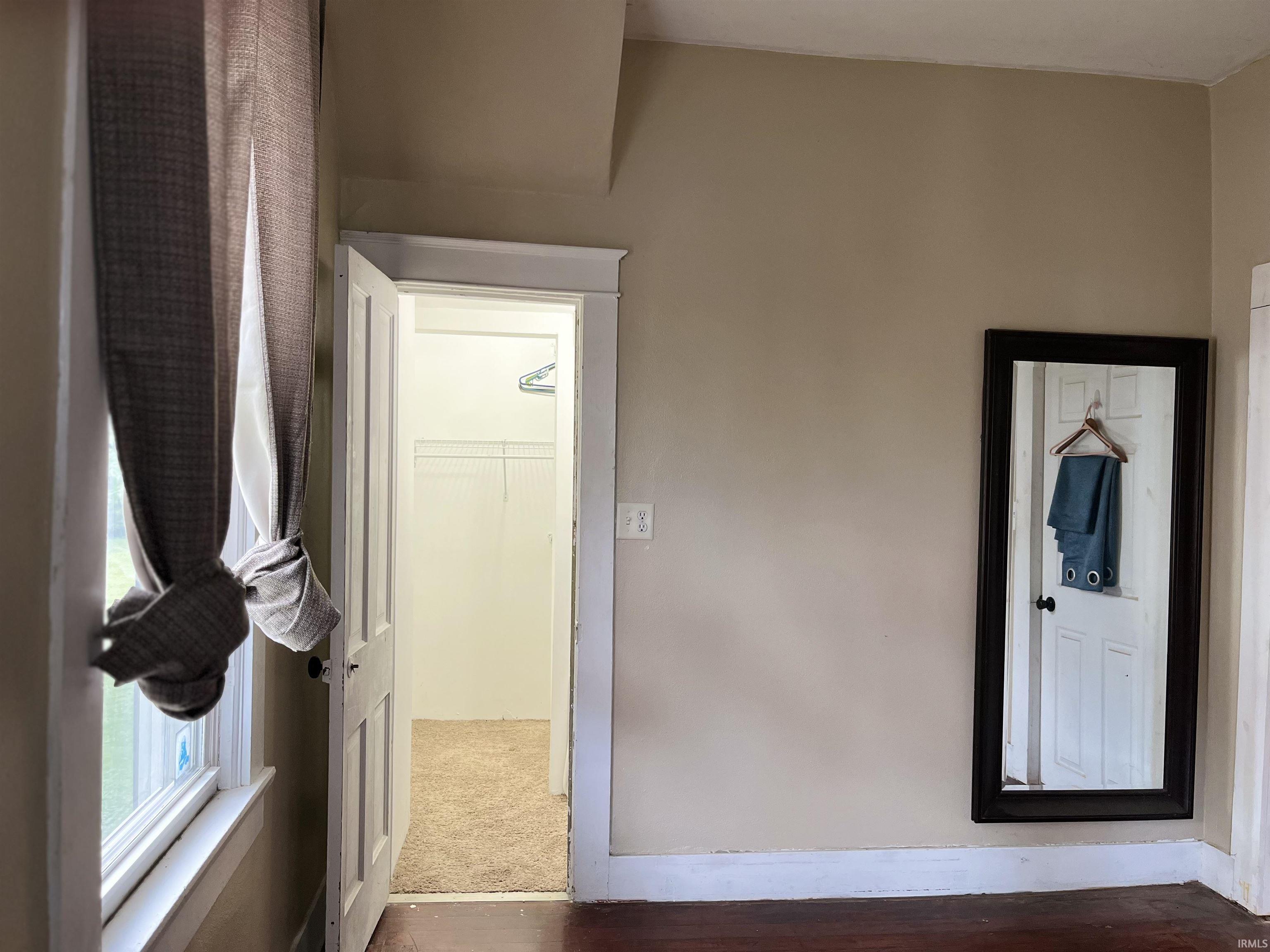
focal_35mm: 26
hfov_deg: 67.3
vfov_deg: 53.1
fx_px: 954
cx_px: 635
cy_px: 476
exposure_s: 1/60
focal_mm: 5.1
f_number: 1.6
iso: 160
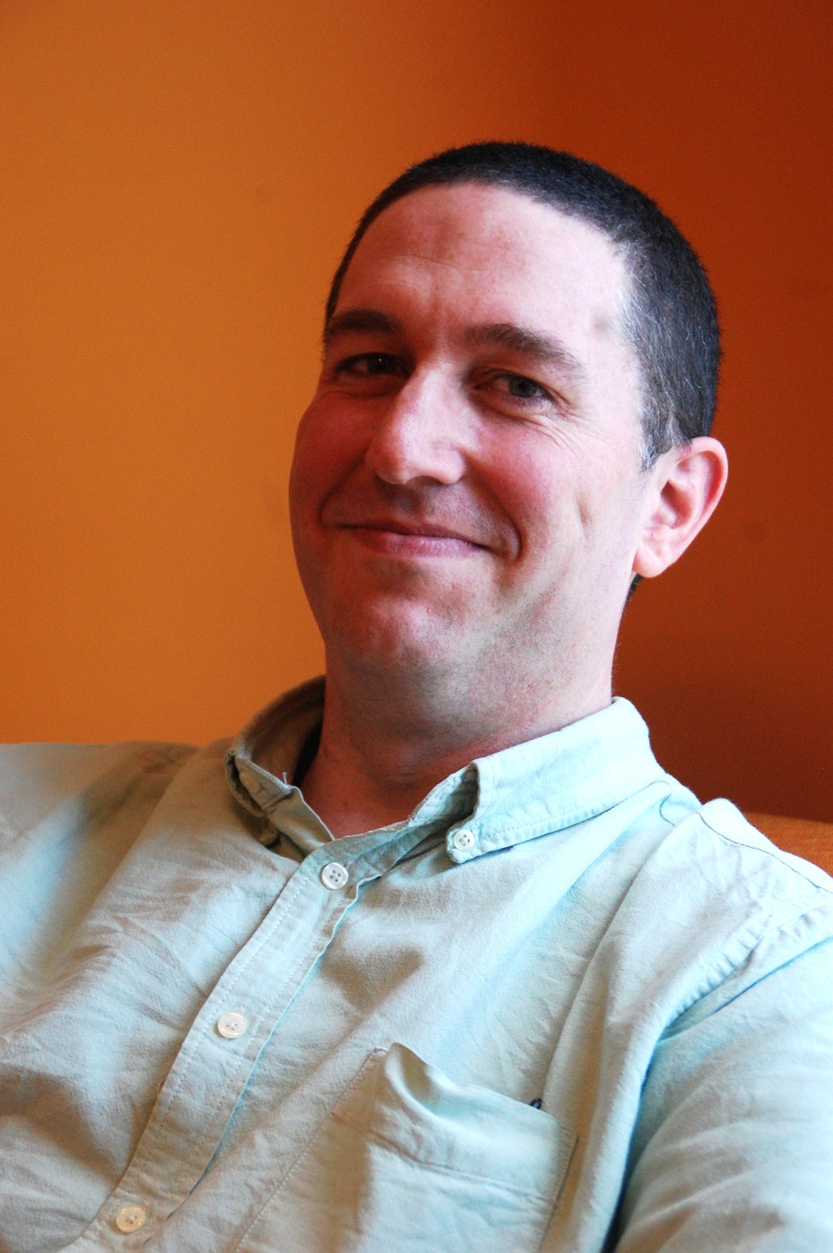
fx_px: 3547
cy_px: 626
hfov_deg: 13.4
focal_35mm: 102
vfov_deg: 20.0
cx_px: 416
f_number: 5.3
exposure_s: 1/100
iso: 800
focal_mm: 68
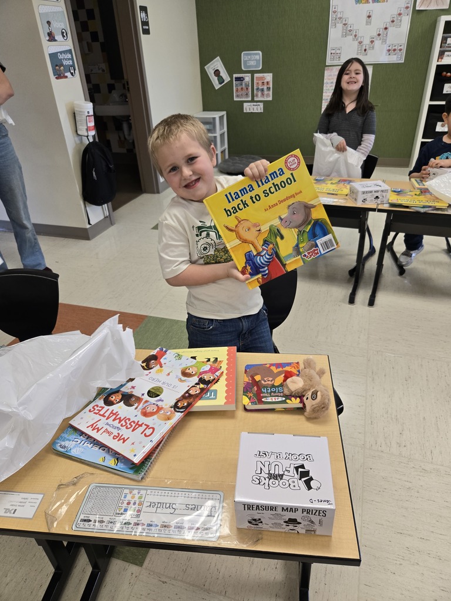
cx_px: 226
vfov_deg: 73.9
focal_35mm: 23
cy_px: 300
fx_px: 400
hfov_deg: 58.9
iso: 125
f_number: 1.8
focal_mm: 5.4
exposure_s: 1/120
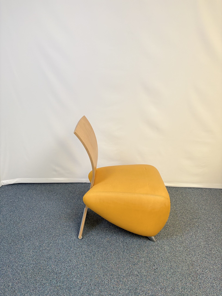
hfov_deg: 53.1
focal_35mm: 26
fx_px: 222
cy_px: 148
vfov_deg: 67.3
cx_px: 111
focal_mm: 5.96
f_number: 1.6
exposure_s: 1/119
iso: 125
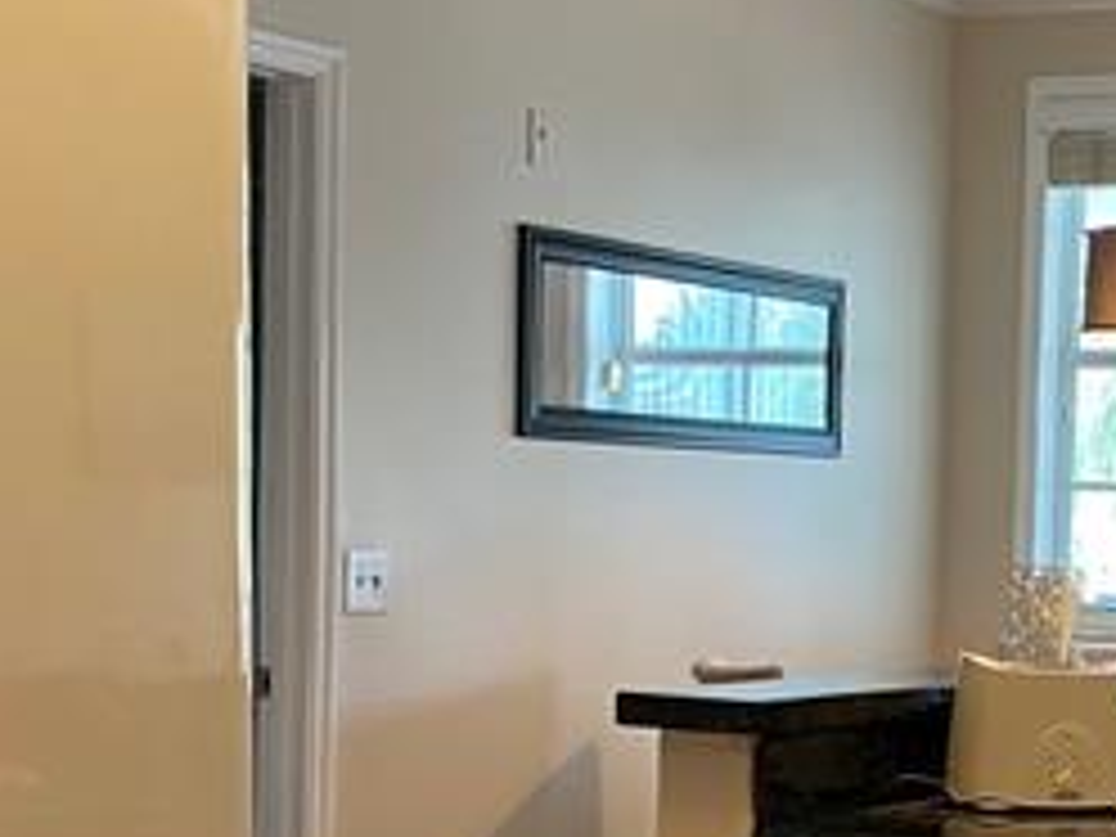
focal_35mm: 84
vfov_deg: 17.3
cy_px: 738
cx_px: 999
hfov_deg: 22.7
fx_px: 2708
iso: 100
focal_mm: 4.25
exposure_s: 1/60
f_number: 1.8
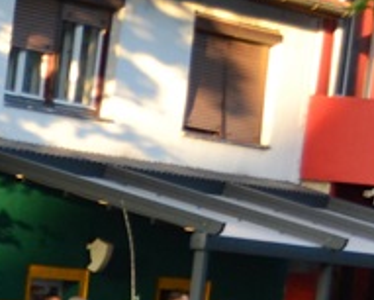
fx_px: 2834
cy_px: 708
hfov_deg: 7.1
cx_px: -531
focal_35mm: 256
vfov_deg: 5.8
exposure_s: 1/80
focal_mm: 29
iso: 400
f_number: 4.5
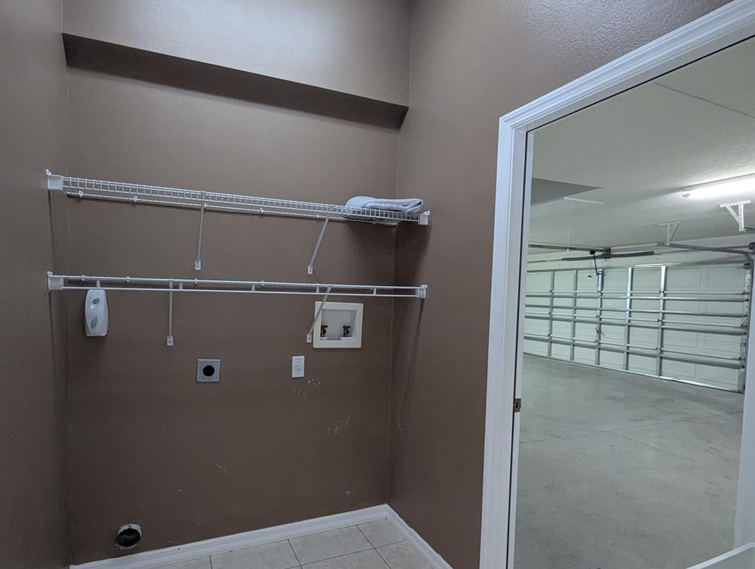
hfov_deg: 90.5
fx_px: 371
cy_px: 306
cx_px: 330
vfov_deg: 74.8
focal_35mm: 17
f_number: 2.2
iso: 705
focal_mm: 1.95
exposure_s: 1/27.2
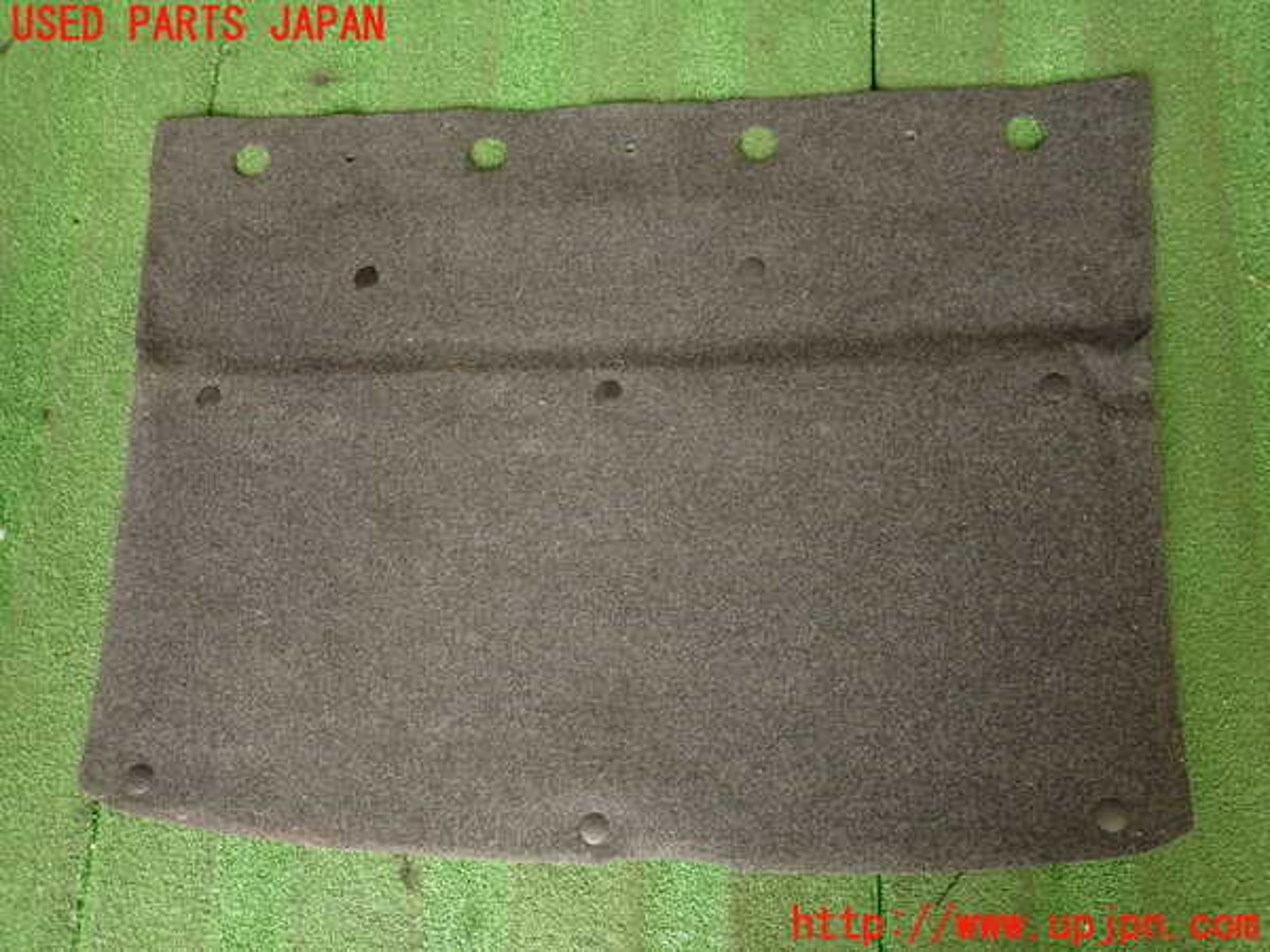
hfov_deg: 69.4
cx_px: 635
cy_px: 476
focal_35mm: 25
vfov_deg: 54.9
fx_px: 917
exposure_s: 1/40
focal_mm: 4.5
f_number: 2
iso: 200
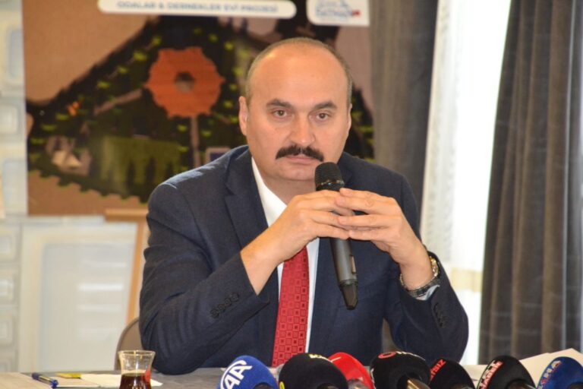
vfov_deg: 6.8
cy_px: 194
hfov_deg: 10.2
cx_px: 292
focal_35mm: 202
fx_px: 3279
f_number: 5.6
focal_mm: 135
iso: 2200
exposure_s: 1/60
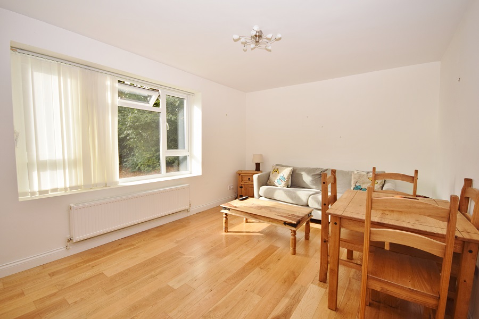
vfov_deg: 77.3
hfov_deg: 100.4
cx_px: 240
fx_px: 200
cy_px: 160
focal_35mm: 15
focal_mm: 10
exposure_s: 1/200
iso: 360
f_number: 5
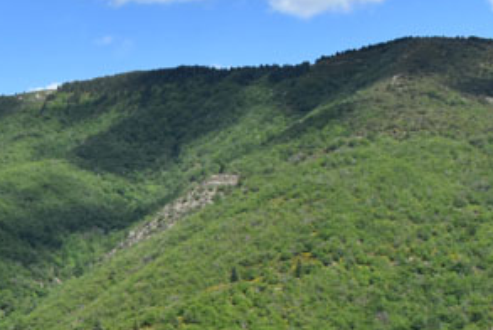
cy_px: 464
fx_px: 1261
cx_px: -219
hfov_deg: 19.6
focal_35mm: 92
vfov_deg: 14.1
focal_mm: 18
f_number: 14
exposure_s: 1/320
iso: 400
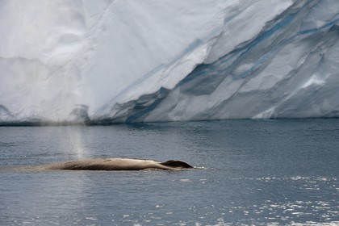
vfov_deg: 4.9
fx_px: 2636
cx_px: 170
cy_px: 113
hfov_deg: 7.4
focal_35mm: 280
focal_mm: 280
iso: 400
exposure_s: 1/1000
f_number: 6.3
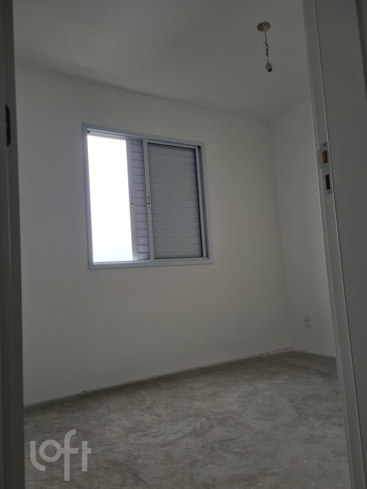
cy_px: 244
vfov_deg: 67.3
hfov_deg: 53.1
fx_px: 368
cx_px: 184
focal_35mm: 26
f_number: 1.8
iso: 50
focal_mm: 5.4
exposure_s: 1/129
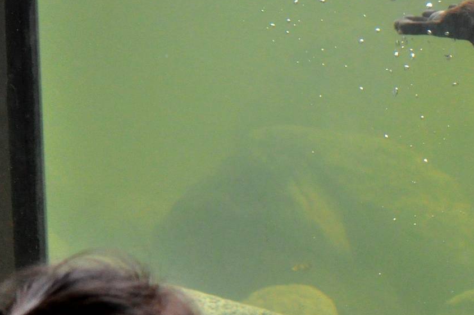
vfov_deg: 6.9
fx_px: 2618
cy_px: 284
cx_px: 411
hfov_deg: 10.3
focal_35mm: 199
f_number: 4
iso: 1600
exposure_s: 1/320
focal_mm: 70
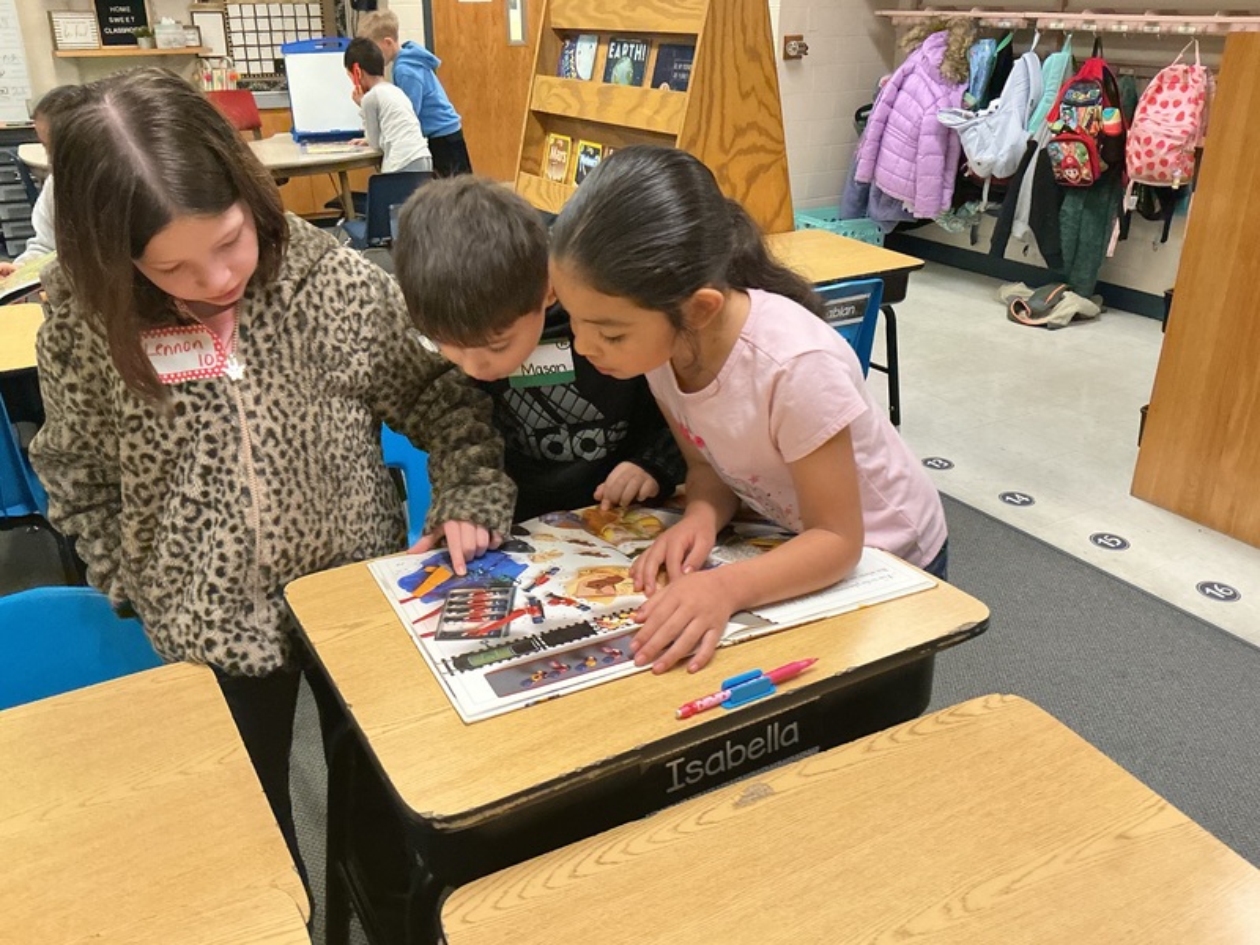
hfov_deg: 61.7
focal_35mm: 29
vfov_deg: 48.2
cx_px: 630
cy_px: 472
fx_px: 1056
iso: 200
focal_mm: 3
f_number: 1.8
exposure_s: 1/60
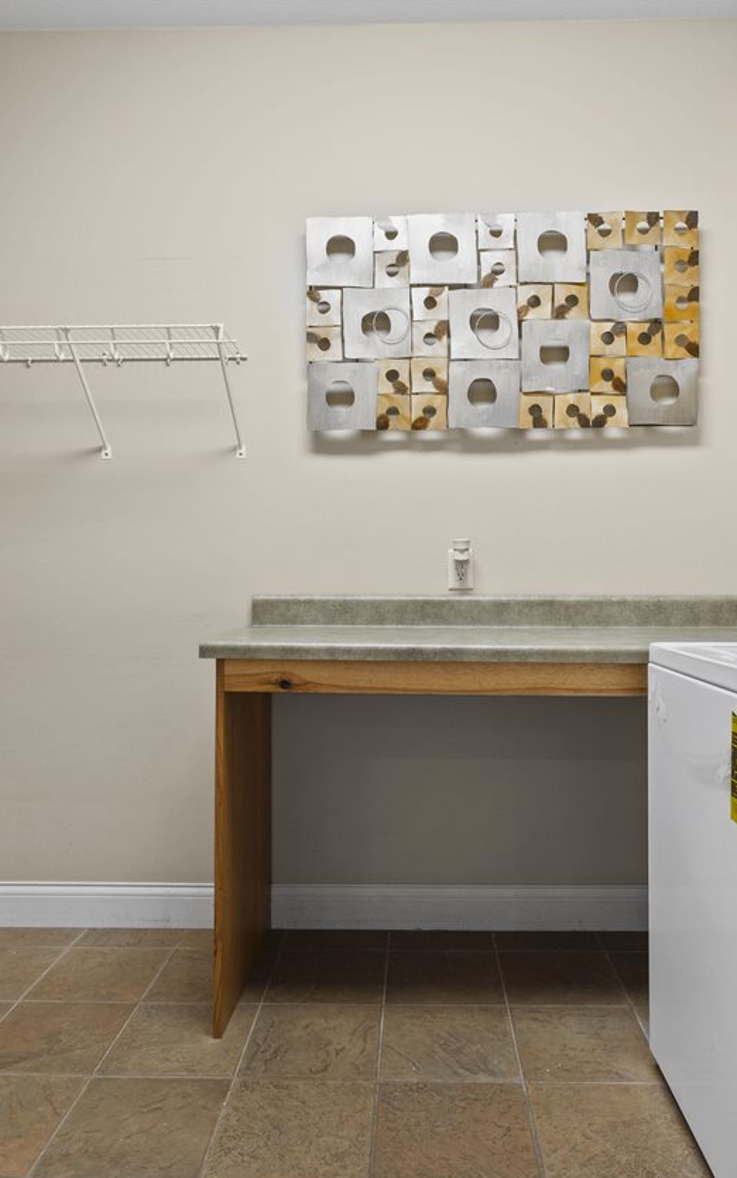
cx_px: 388
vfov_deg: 72.5
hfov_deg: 49.3
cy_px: 596
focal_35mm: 25
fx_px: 803
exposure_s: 1/1.25
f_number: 9
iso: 400
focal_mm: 16
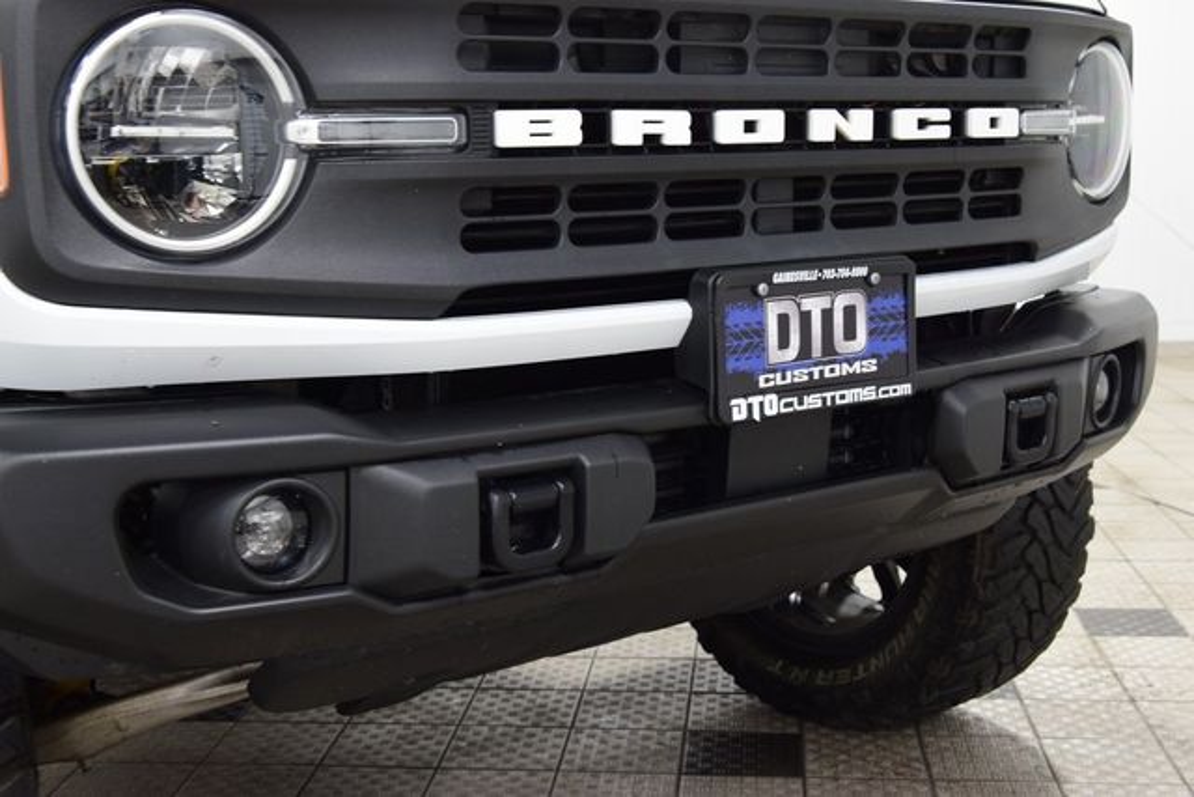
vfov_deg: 26.5
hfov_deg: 38.9
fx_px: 1692
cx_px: 597
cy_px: 398
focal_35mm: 51
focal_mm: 34
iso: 800
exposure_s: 1/15
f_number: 6.3
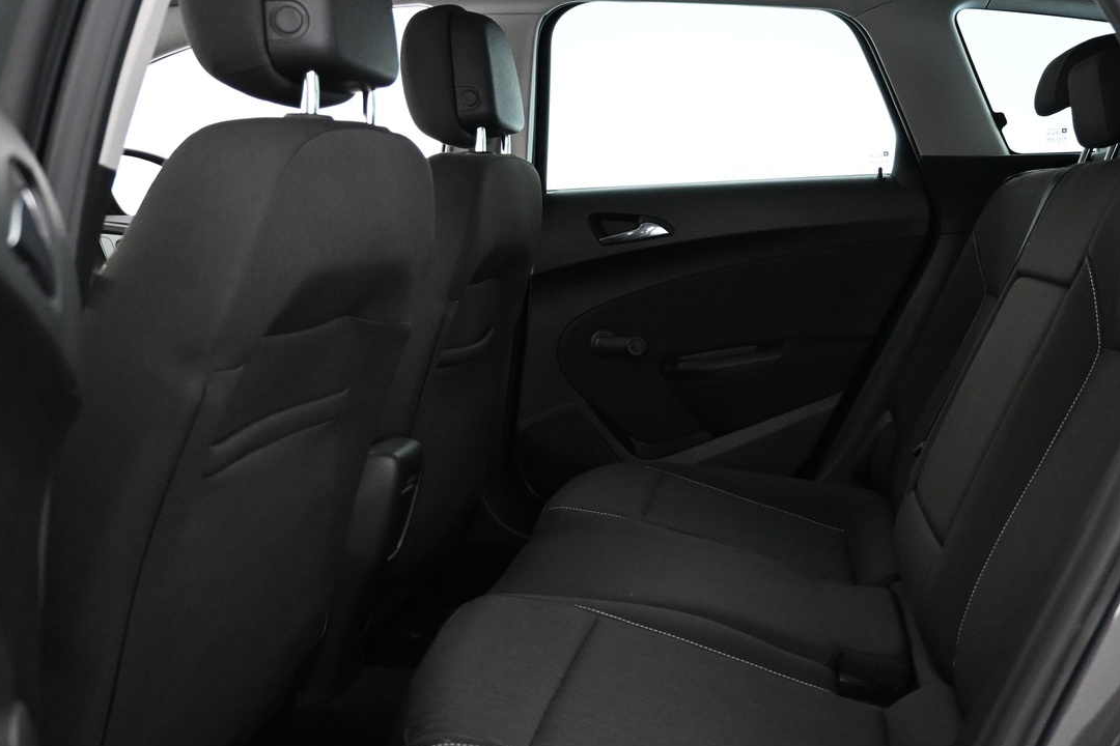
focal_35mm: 39
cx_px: 660
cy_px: 310
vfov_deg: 33.8
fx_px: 1225
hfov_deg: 48.9
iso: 2500
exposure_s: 1/30
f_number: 3.5
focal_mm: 17.5
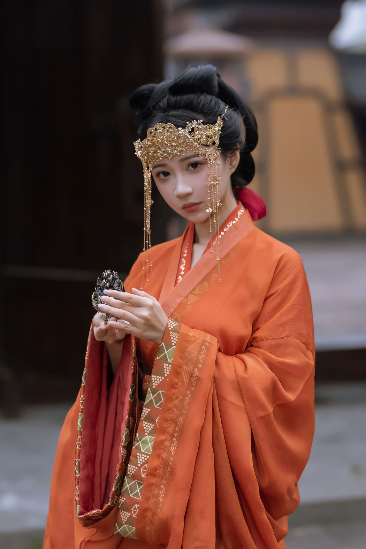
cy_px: 274
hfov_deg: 16.1
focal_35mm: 85
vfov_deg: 23.9
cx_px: 183
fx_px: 1296
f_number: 2.2
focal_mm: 85
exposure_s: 1/320
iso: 1000
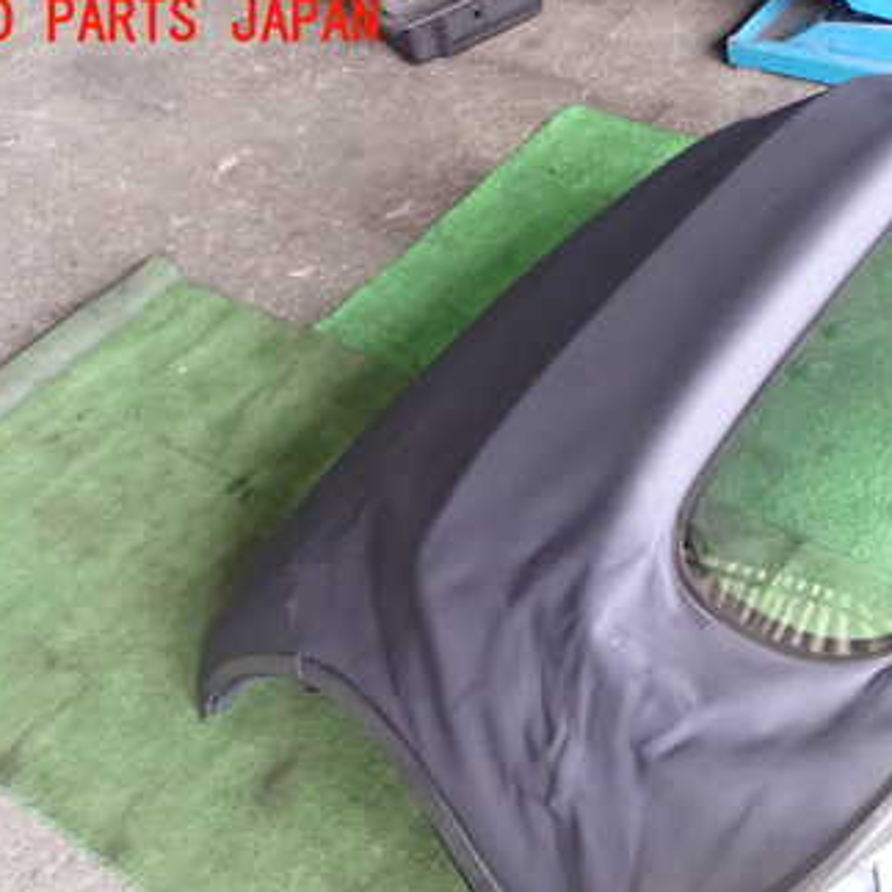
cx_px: 707
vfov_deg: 40.3
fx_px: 1195
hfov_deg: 39.4
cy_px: 610
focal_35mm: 41
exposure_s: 1/30
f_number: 8
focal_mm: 4.5
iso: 1250
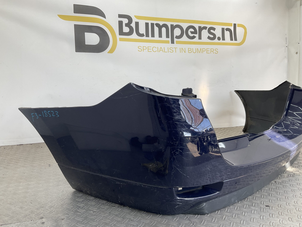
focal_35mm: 29
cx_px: 151
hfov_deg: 61.7
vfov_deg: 48.2
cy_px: 114
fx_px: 253
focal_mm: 3
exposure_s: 1/138
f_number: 1.8
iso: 16
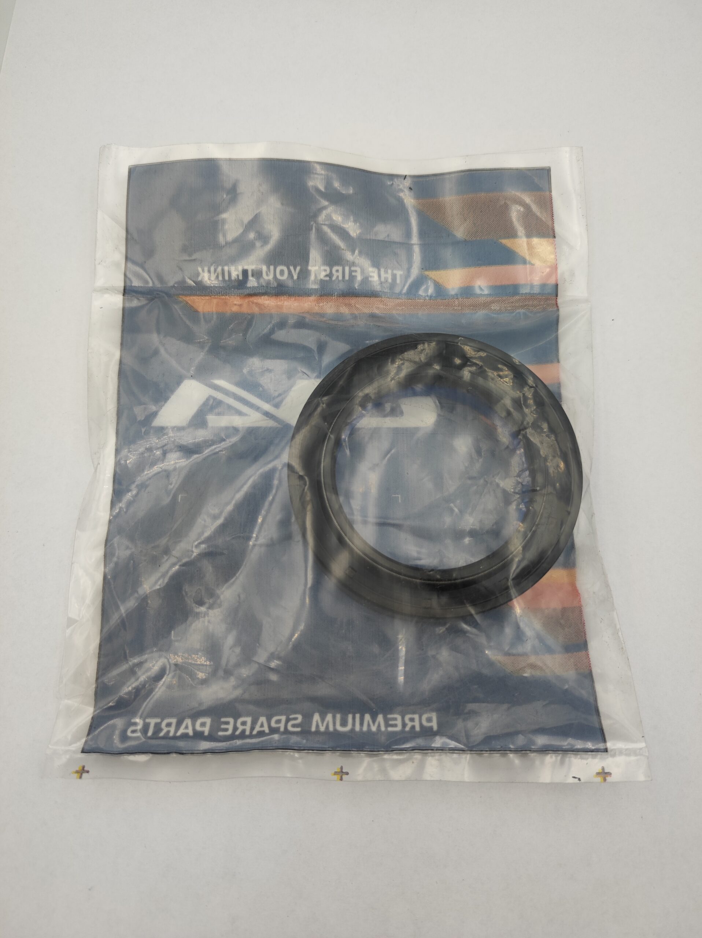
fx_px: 677
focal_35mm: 25
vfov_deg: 69.4
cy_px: 469
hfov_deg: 54.8
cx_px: 351
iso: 50
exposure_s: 1/196
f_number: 1.79
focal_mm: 4.7
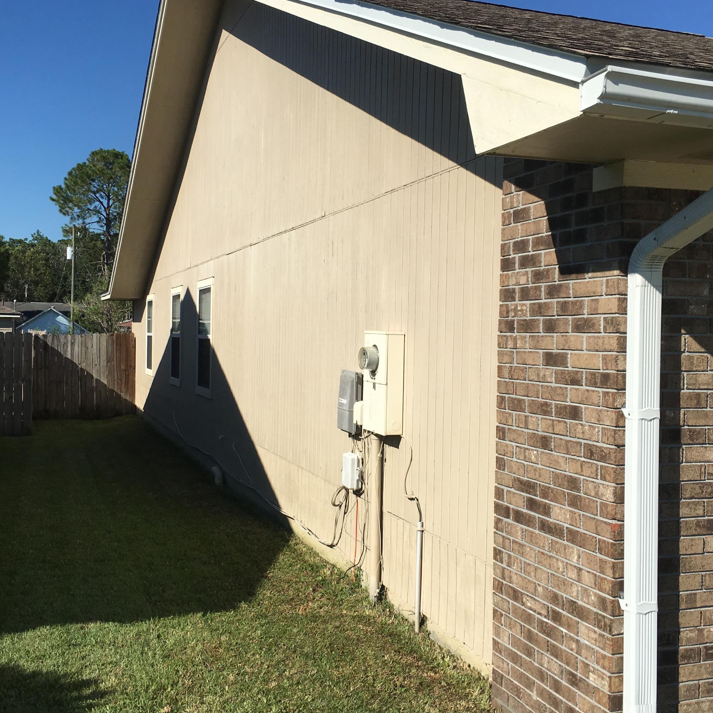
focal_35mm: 38
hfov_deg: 43.9
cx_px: 354
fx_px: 886
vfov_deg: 43.9
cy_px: 370
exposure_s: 1/2849
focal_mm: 4.15
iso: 25
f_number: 2.2
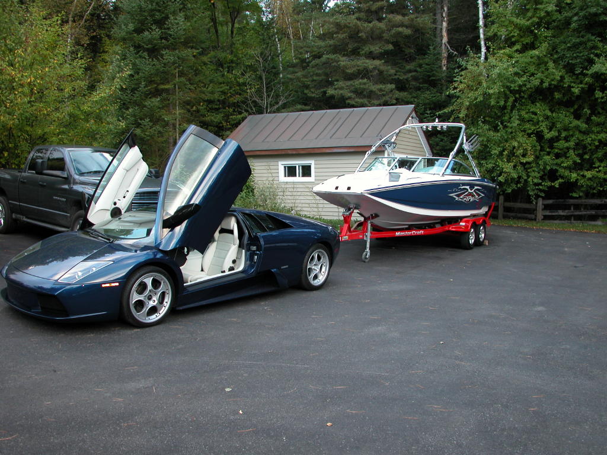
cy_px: 228
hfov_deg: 54.0
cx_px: 304
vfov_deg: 41.8
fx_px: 596
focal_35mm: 34
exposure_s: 1/34.4
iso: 100
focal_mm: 8.9
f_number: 2.8
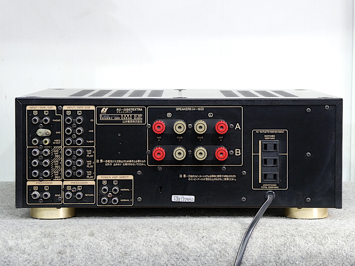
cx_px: 178
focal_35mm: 106
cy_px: 133
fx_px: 1087
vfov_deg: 14.0
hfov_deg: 18.5
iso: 200
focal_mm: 19
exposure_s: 1/5
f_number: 5.1
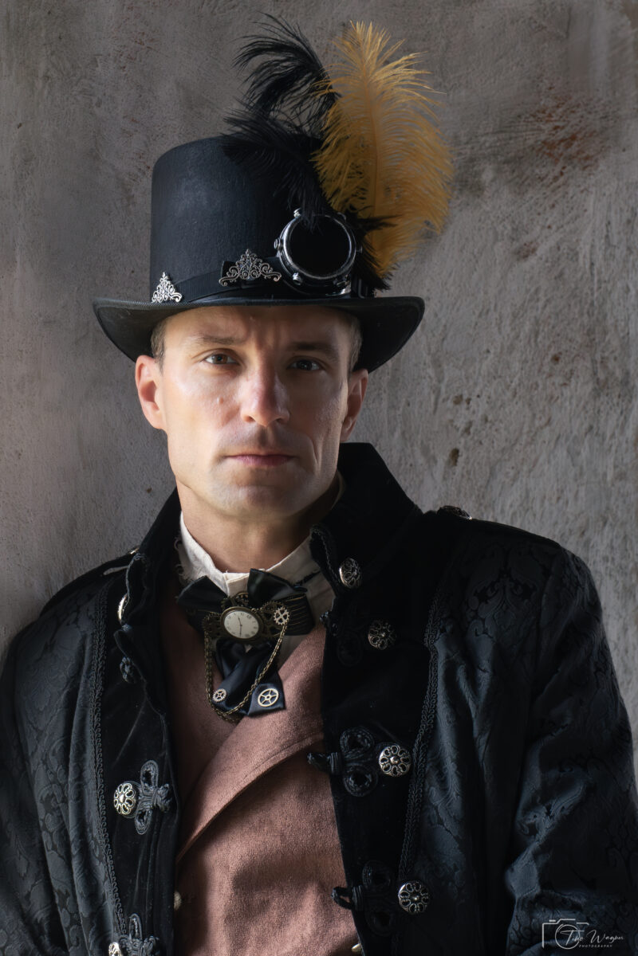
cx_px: 319
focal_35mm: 225
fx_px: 5981
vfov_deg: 9.1
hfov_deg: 6.1
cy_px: 478
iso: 3200
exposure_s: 1/100
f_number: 11
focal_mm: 150
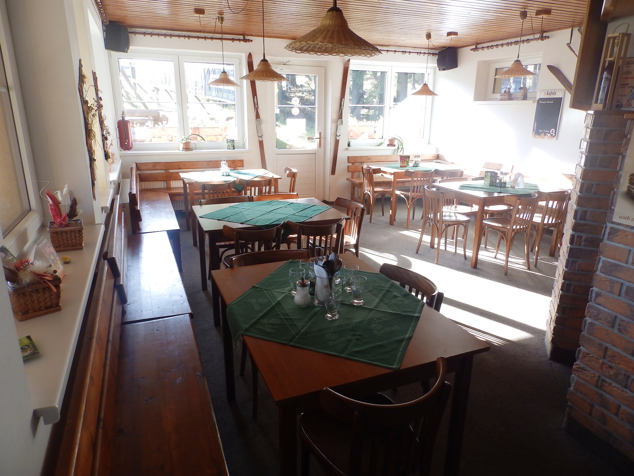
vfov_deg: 61.1
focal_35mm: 22
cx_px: 317
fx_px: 403
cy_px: 238
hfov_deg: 76.4
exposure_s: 1/40
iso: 80
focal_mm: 4
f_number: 3.4
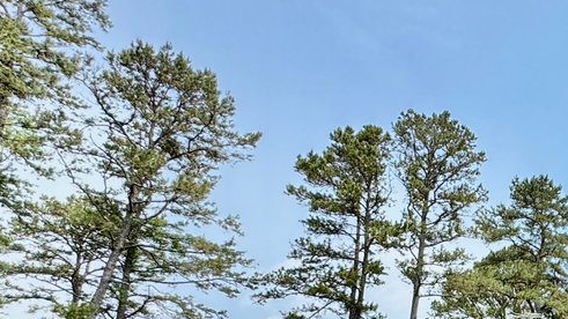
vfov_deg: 23.4
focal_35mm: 47
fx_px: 708
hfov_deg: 33.4
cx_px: 719
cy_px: 374
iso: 50
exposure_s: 1/1020
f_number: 2.2
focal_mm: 2.22
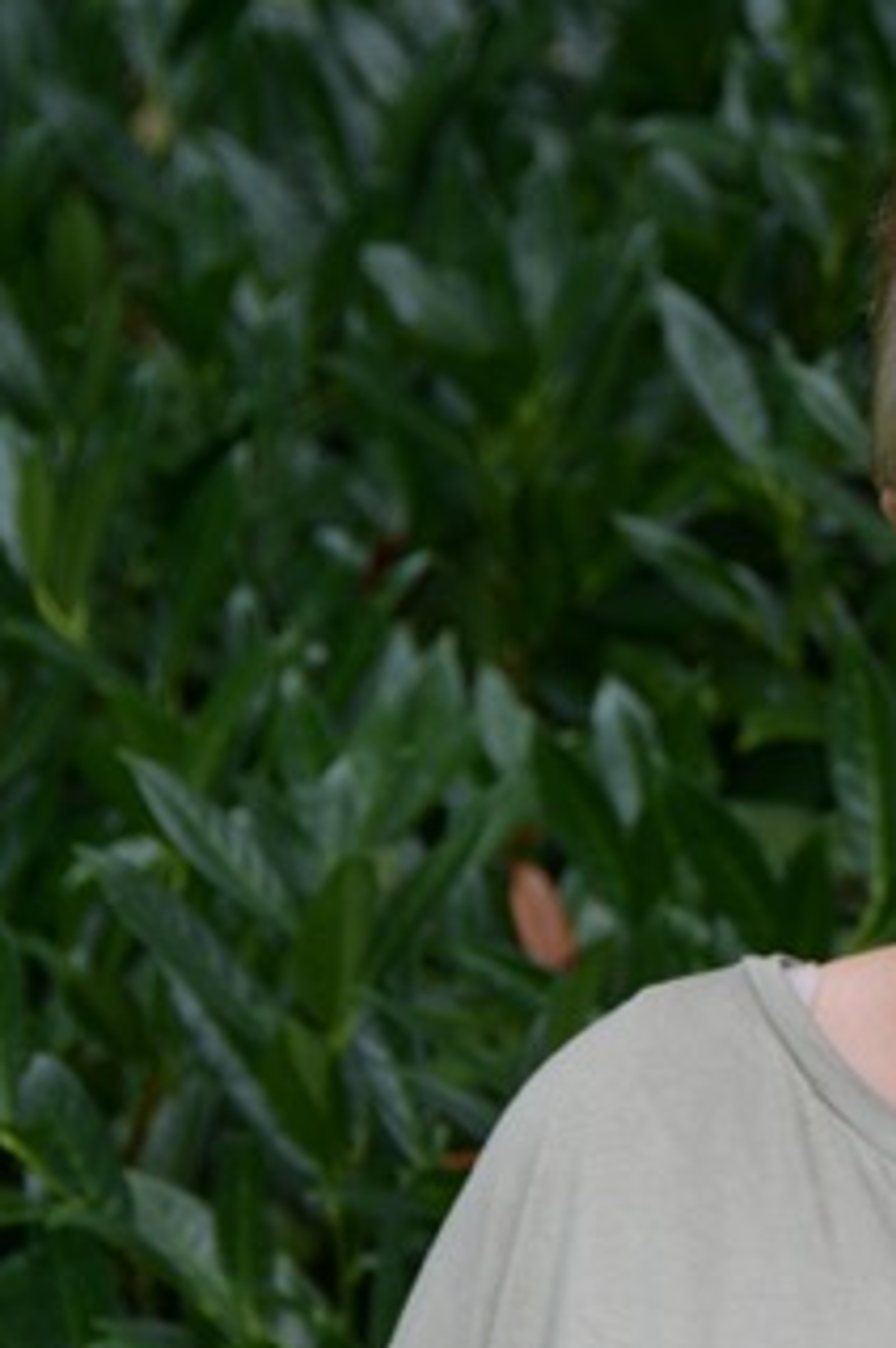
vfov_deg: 8.6
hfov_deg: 5.7
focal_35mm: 241
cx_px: 1171
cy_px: 759
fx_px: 9016
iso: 200
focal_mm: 80
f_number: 5.6
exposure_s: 1/250
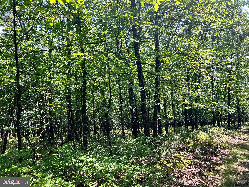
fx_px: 187
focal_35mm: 26
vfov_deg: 53.1
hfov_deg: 67.3
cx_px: 124
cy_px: 94
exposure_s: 1/439
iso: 50
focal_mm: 5.7
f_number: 1.5
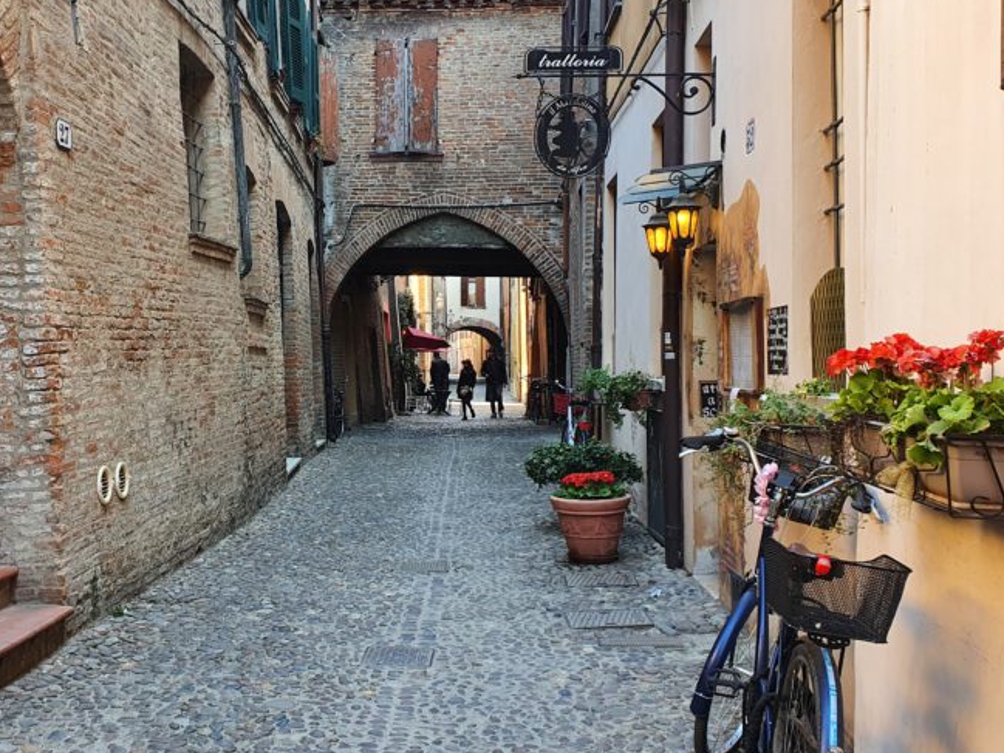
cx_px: 370
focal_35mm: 41
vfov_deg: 35.1
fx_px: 1189
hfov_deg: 45.3
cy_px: 326
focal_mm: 4.32
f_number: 2.4
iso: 64
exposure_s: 1/100
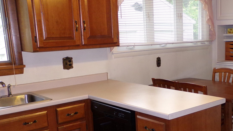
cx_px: 158
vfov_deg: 25.3
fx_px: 290
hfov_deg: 43.0
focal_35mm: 47
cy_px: 89
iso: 160
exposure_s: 1/34
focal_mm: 4.7
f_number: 3.2
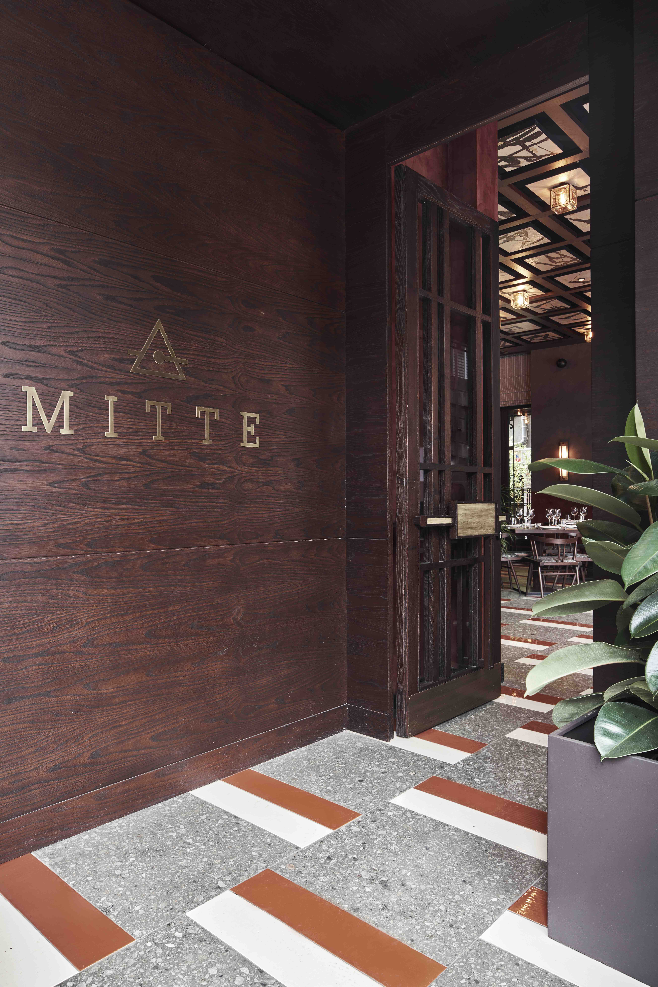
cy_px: 494
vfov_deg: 73.7
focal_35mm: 24
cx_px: 329
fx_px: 658
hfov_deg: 53.1
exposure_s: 2.5
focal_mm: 24
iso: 100
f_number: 8
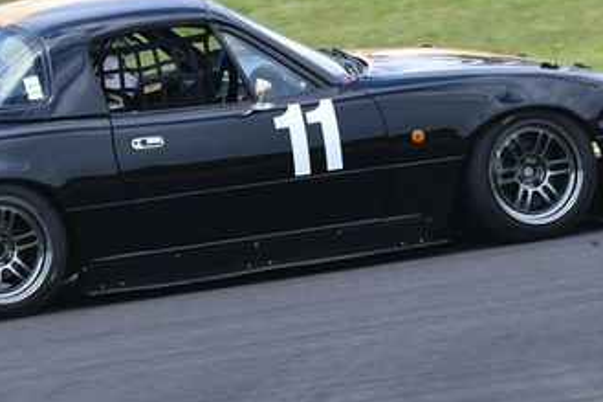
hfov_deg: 1.8
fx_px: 18951
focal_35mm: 1132
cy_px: 28
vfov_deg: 1.2
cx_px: 315
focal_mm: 310
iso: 800
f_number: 11
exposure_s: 1/640
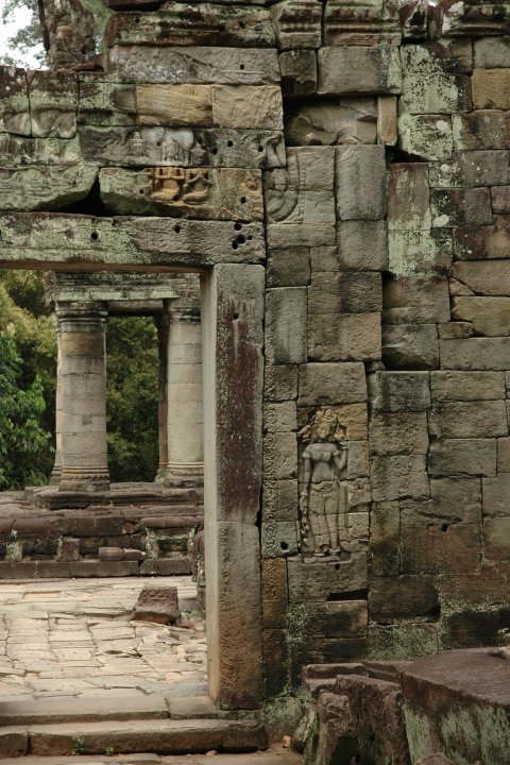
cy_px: 382
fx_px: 1785
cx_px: 255
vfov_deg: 24.2
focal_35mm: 84
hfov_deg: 16.3
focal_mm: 56
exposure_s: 1/160
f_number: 6.3
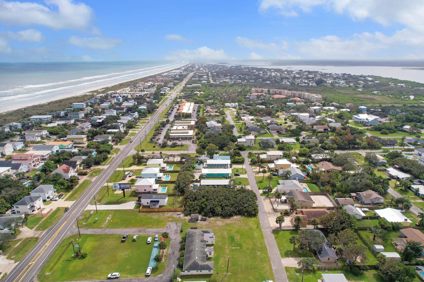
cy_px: 141
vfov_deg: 57.2
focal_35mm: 22
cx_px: 212
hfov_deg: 78.6
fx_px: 259
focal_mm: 8.38
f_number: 2.8
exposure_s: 1/4000
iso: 150
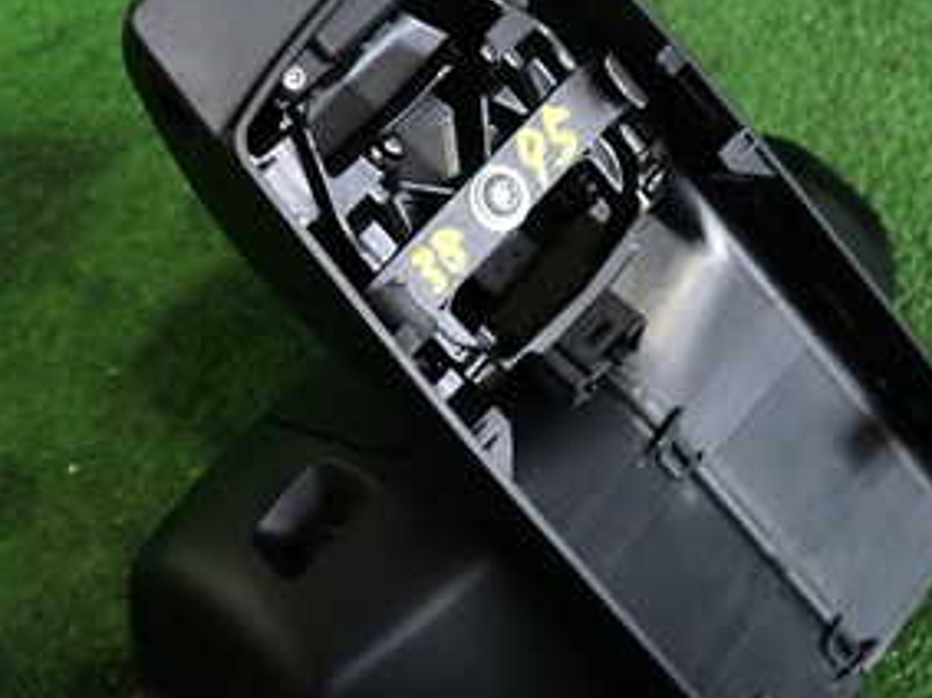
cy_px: 313
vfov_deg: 27.5
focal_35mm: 53
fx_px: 1426
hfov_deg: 36.1
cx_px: 530
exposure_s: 1/60
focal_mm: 4.5
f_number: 2
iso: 200
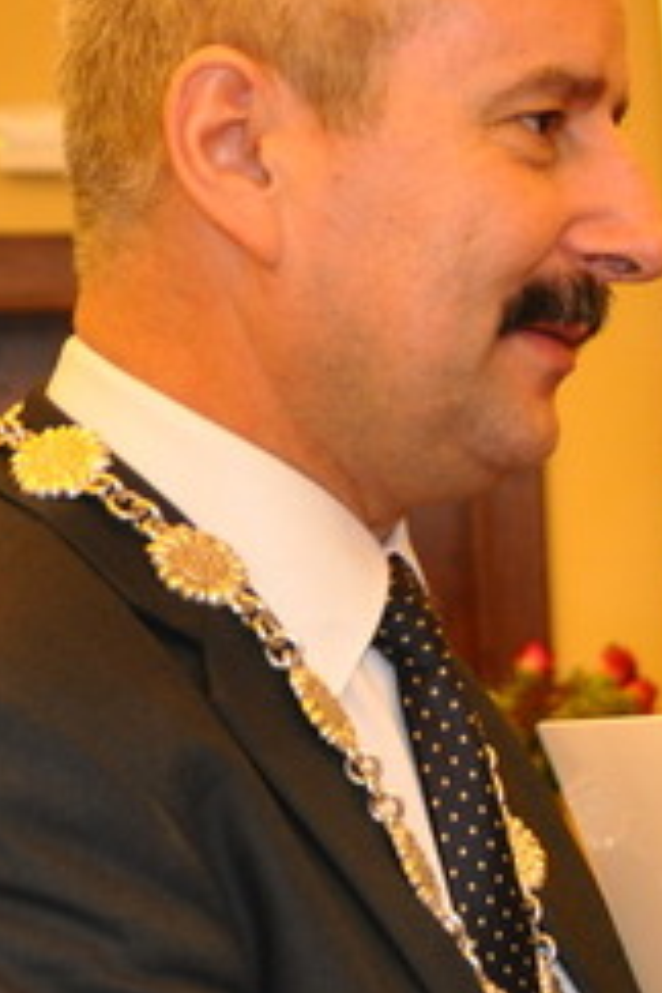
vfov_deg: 17.8
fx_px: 3144
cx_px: 1124
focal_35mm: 114
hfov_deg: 11.3
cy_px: 783
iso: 800
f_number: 3.2
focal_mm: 26
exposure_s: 1/60
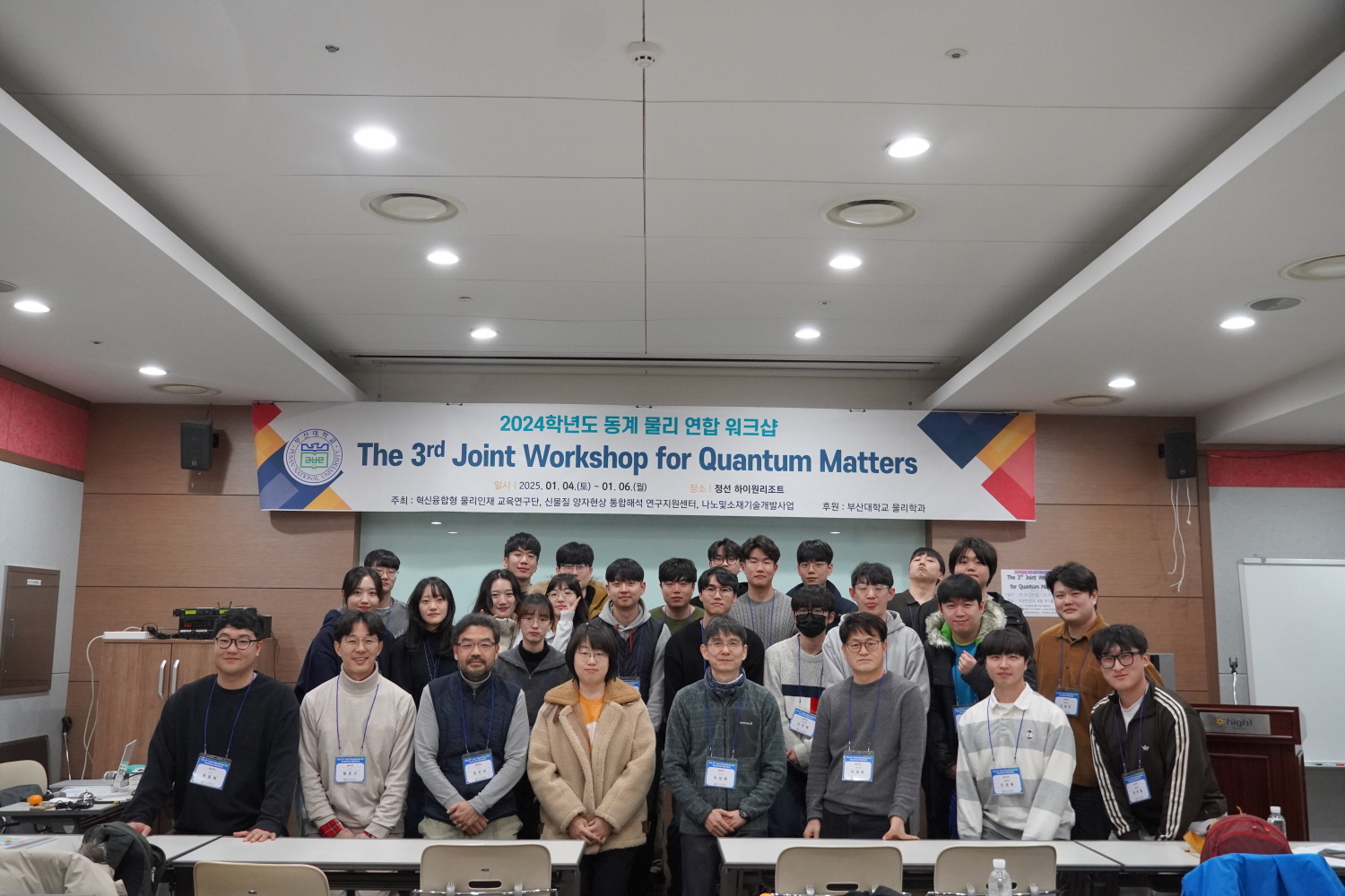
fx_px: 1233
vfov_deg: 40.0
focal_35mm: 33
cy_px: 448
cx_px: 672
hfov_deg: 57.2
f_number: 4
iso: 2000
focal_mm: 22
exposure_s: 1/160
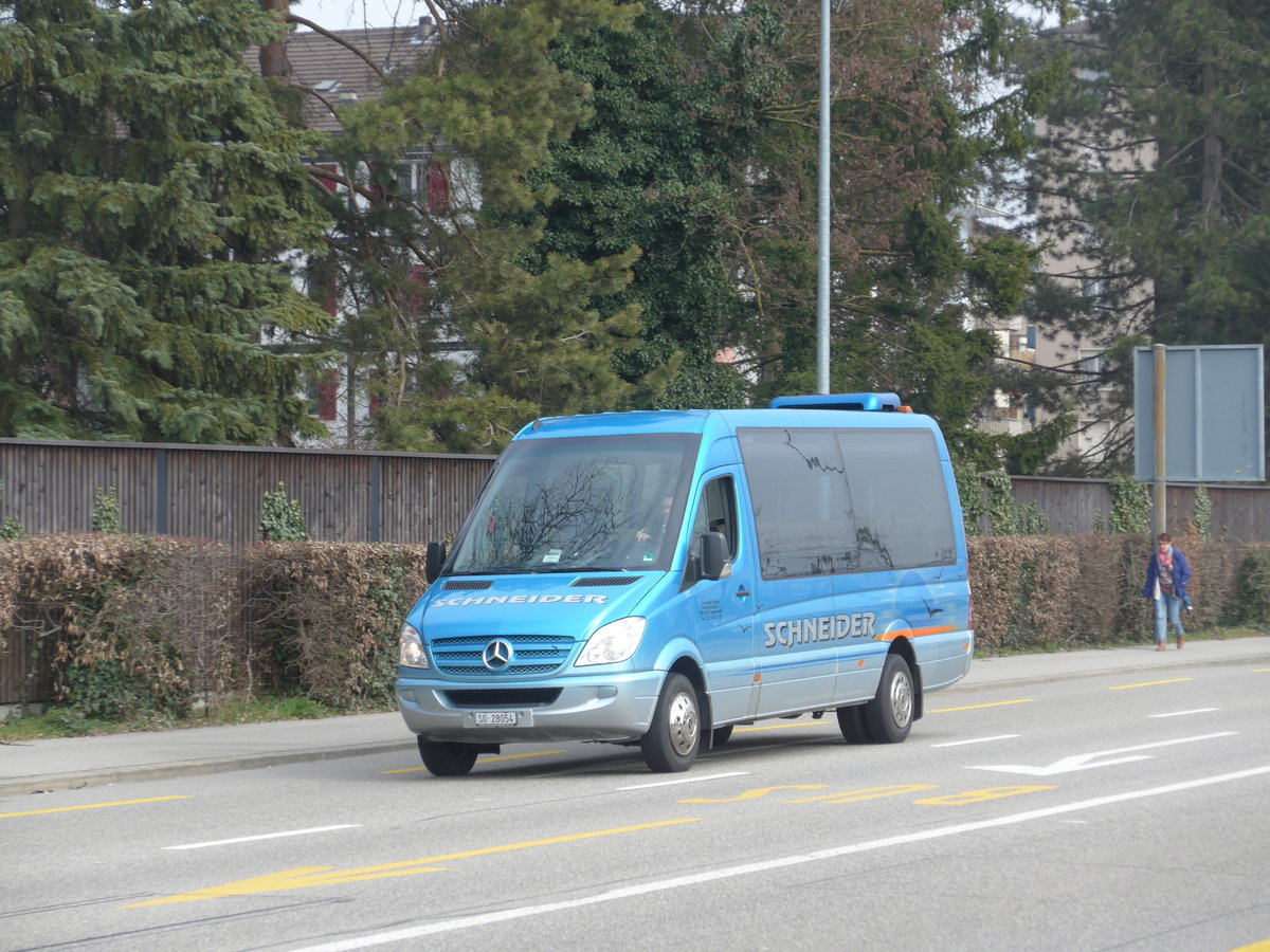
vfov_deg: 12.3
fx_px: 4403
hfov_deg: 16.4
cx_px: 635
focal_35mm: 120
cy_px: 476
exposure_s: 1/200
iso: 80
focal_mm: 25.7
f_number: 5.3
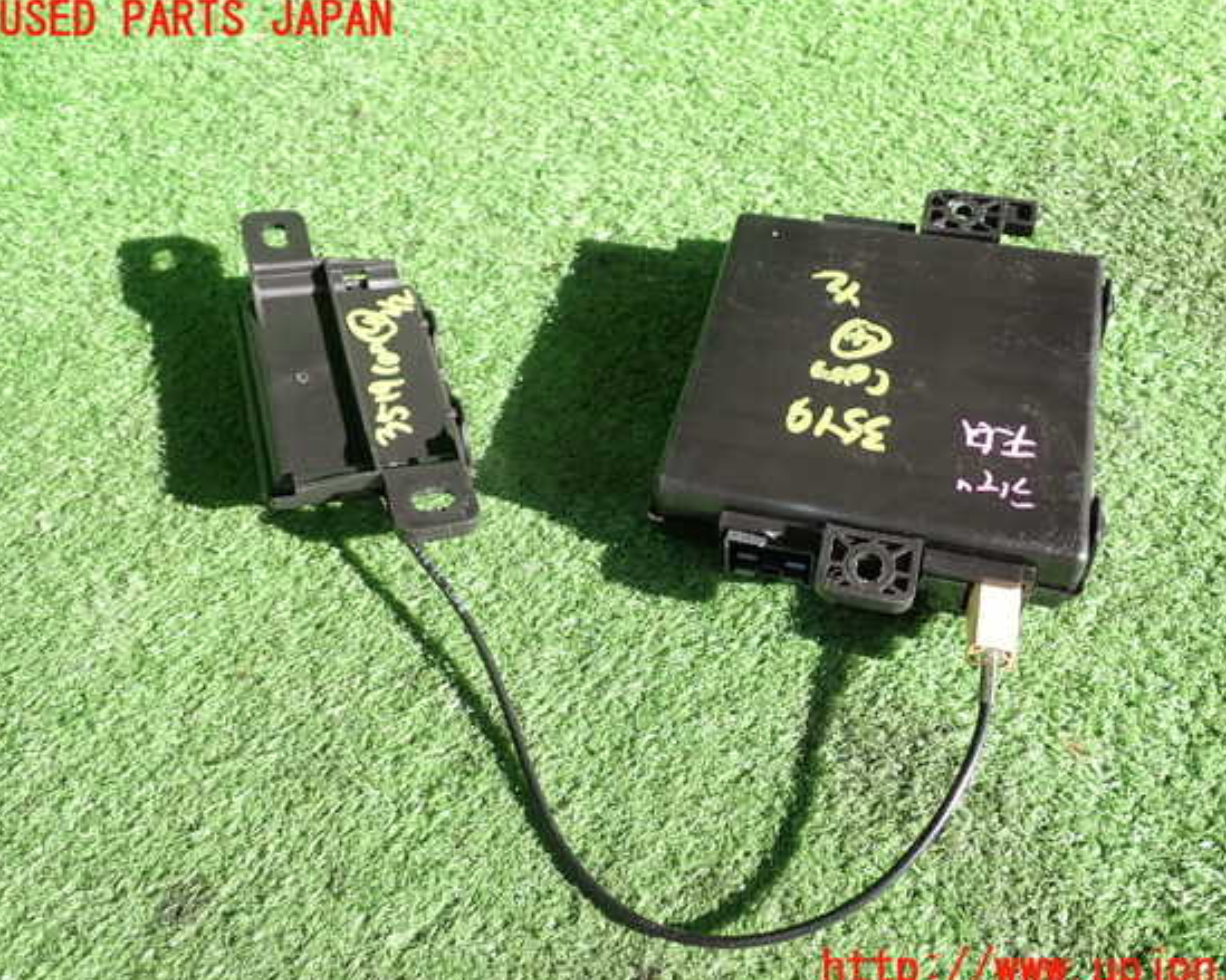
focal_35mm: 32
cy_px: 496
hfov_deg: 55.6
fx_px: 1161
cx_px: 657
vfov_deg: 45.8
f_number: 6.3
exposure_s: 1/50
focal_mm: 5.4
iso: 100
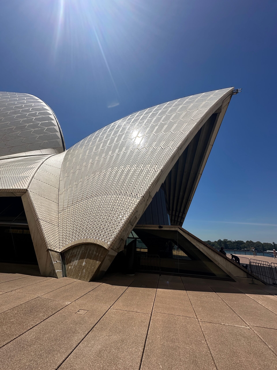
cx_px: 138
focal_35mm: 14
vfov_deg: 102.1
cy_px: 185
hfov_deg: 85.7
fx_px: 149
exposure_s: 1/5814
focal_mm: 2.22
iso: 50
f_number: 2.2
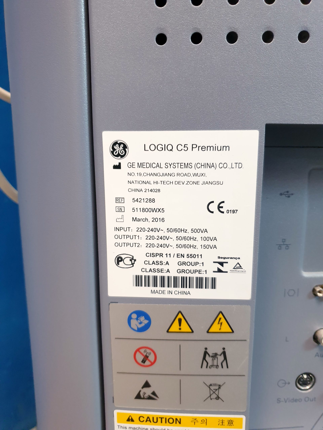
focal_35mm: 26
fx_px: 323
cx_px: 162
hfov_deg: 53.1
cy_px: 215
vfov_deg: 67.3
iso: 200
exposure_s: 1/50
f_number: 1.5
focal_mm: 4.3
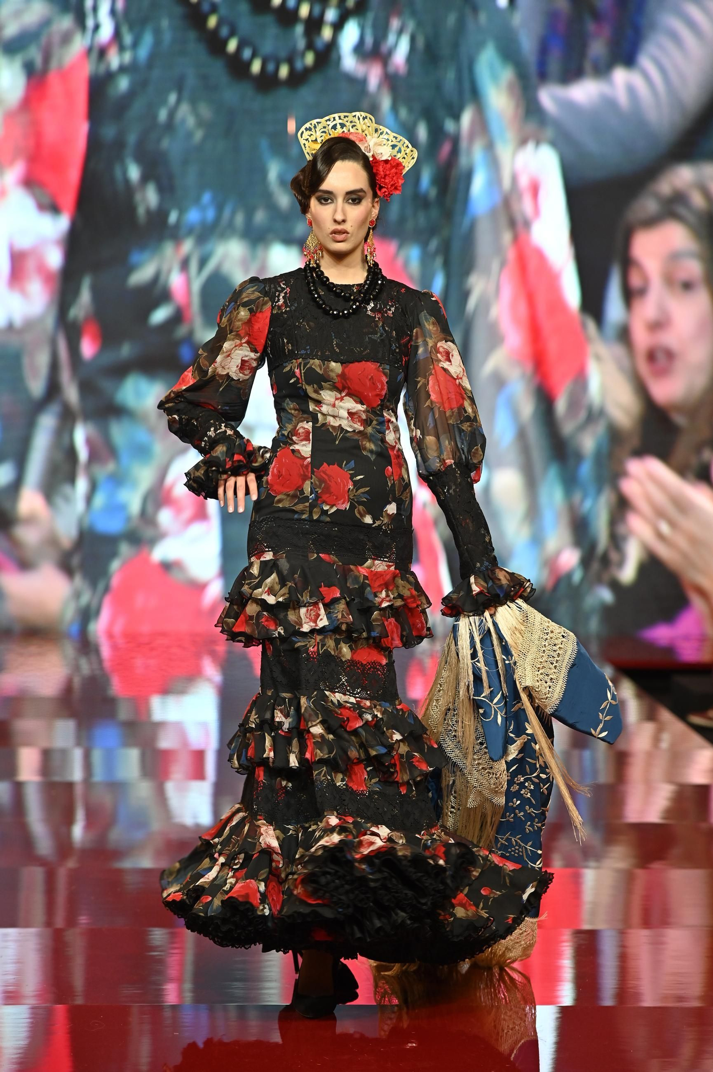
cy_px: 536
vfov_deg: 18.3
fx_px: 3332
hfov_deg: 12.2
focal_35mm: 112
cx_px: 356
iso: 800
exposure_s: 1/320
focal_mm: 112
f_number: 4
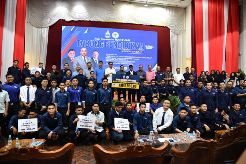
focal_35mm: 24
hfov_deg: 73.7
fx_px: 164
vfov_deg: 53.1
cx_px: 123
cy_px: 82
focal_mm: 24
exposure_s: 1/125
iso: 1000
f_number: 4
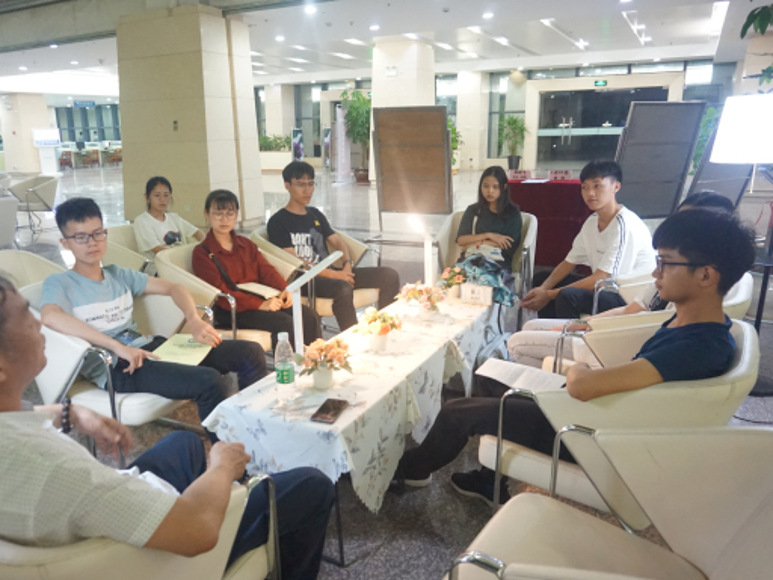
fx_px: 603
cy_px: 289
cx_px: 338
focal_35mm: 27
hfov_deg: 65.1
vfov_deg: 51.4
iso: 3200
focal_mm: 16
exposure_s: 1/25
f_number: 3.5
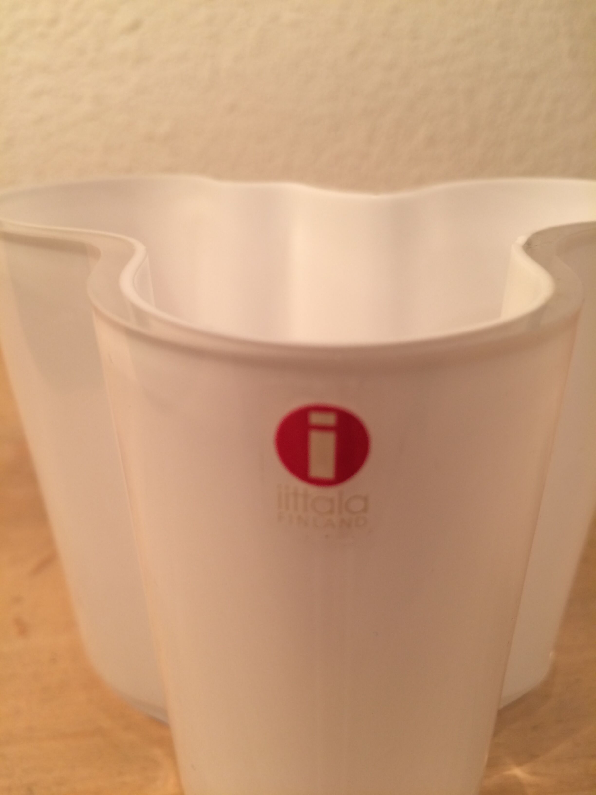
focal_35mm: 29
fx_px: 666
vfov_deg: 61.7
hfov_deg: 48.2
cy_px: 398
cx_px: 298
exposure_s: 1/33
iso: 50
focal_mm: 4.15
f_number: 2.2
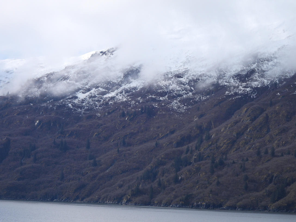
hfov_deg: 11.6
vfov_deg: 8.7
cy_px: 111
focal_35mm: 170
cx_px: 148
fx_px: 1454
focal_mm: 30.3
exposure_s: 1/1000
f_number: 4.5
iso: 100
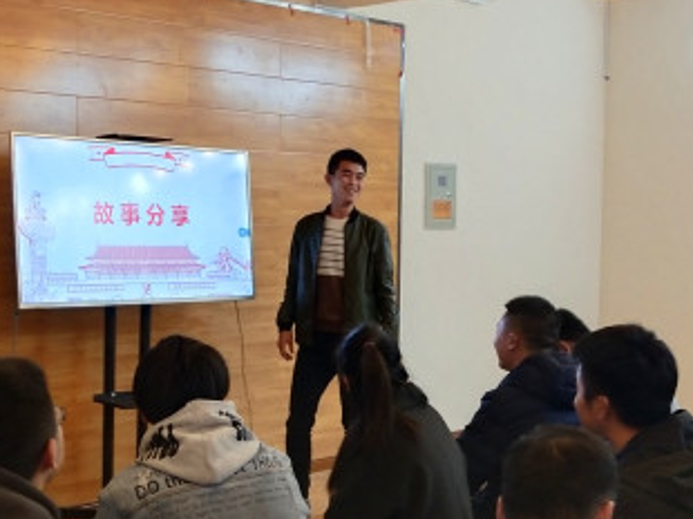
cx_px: 362
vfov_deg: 23.6
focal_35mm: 62
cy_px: 280
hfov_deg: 31.2
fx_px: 1240
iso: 171
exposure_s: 1/50
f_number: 1.8
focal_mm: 3.95
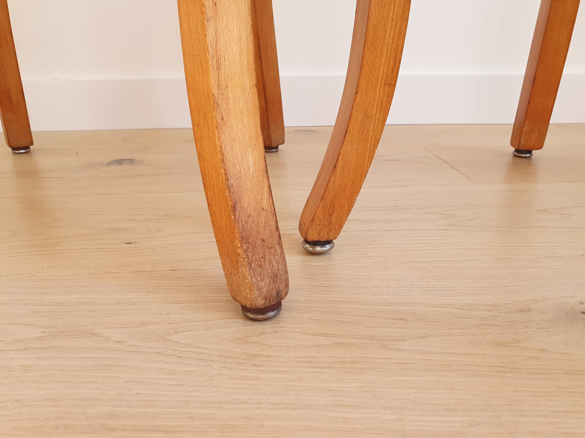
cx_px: 301
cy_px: 220
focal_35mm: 27
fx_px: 456
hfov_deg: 65.3
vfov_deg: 51.4
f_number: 2.4
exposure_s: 1/100
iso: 100
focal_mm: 4.32
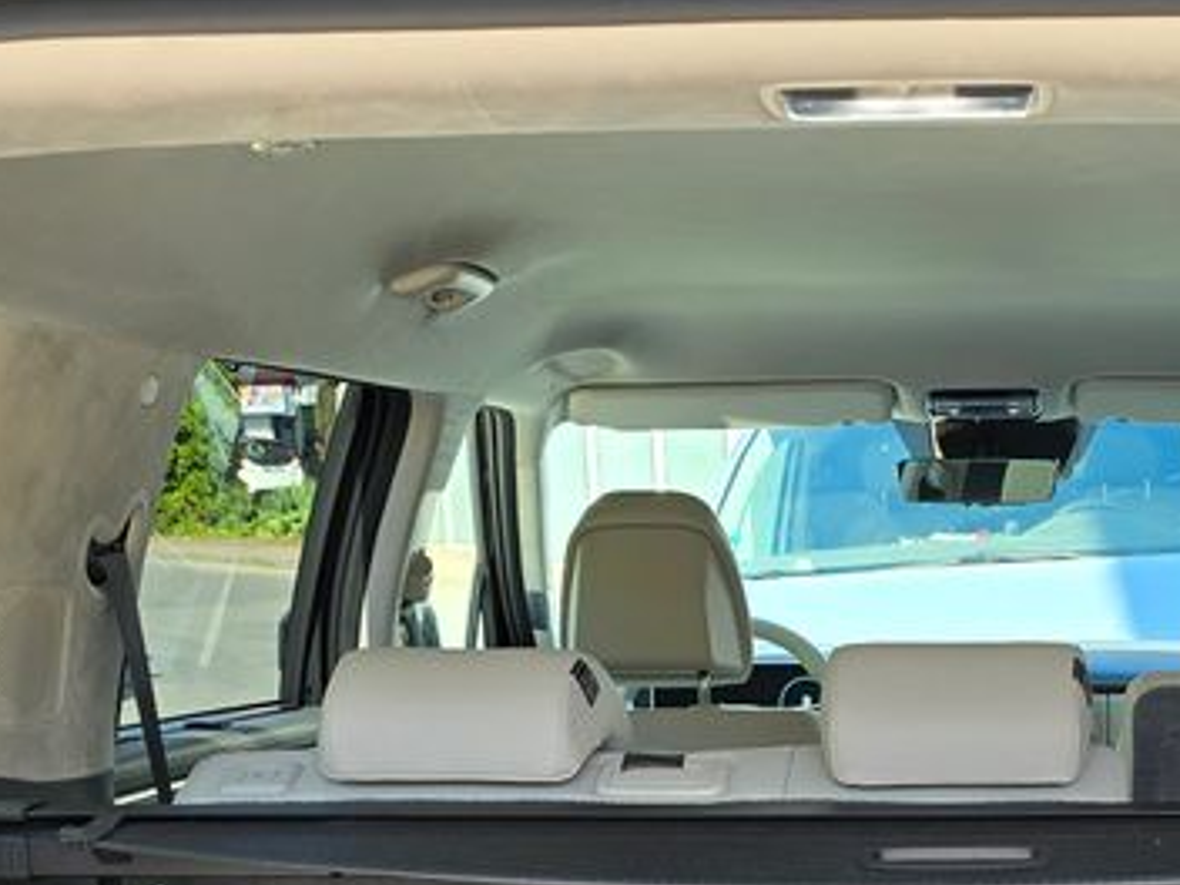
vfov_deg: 20.1
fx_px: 2284
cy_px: 1153
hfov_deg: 28.4
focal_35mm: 67
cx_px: 945
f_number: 1.7
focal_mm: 6.3
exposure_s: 1/180
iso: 32
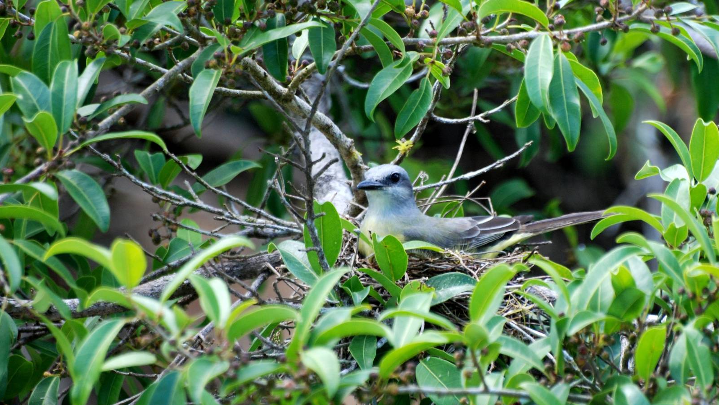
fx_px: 9017
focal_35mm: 473
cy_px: 198
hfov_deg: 4.6
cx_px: 359
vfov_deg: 2.6
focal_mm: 300
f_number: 5.6
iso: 400
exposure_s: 1/160
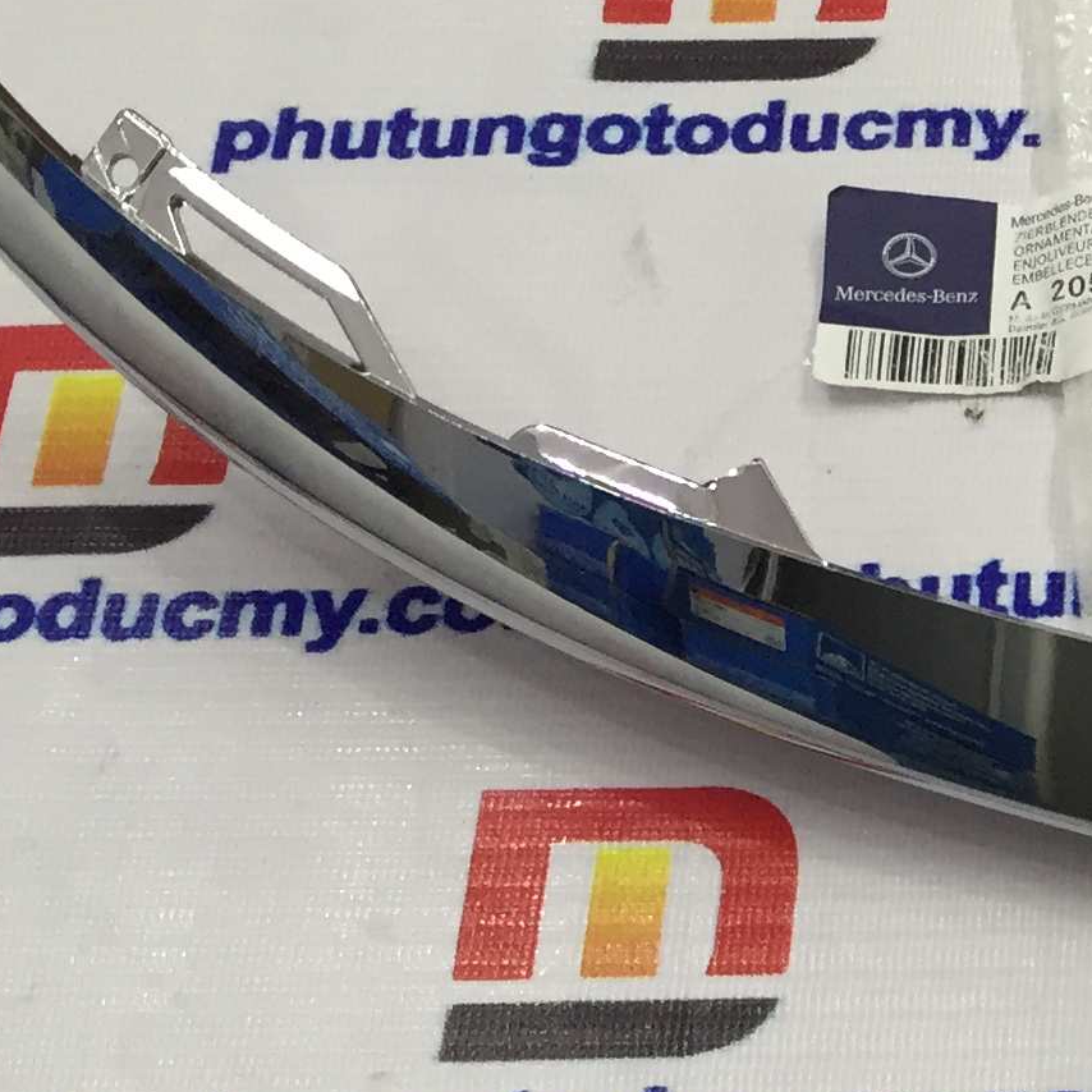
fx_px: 3498
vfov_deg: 17.5
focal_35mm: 98
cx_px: 1629
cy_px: 977
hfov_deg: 16.2
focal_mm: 4.15
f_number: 2.2
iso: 64
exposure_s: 1/30
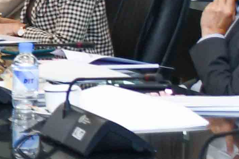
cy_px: 23
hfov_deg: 7.3
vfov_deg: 5.3
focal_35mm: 260
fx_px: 1726
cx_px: -386
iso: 220
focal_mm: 22
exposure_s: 1/60
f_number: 4
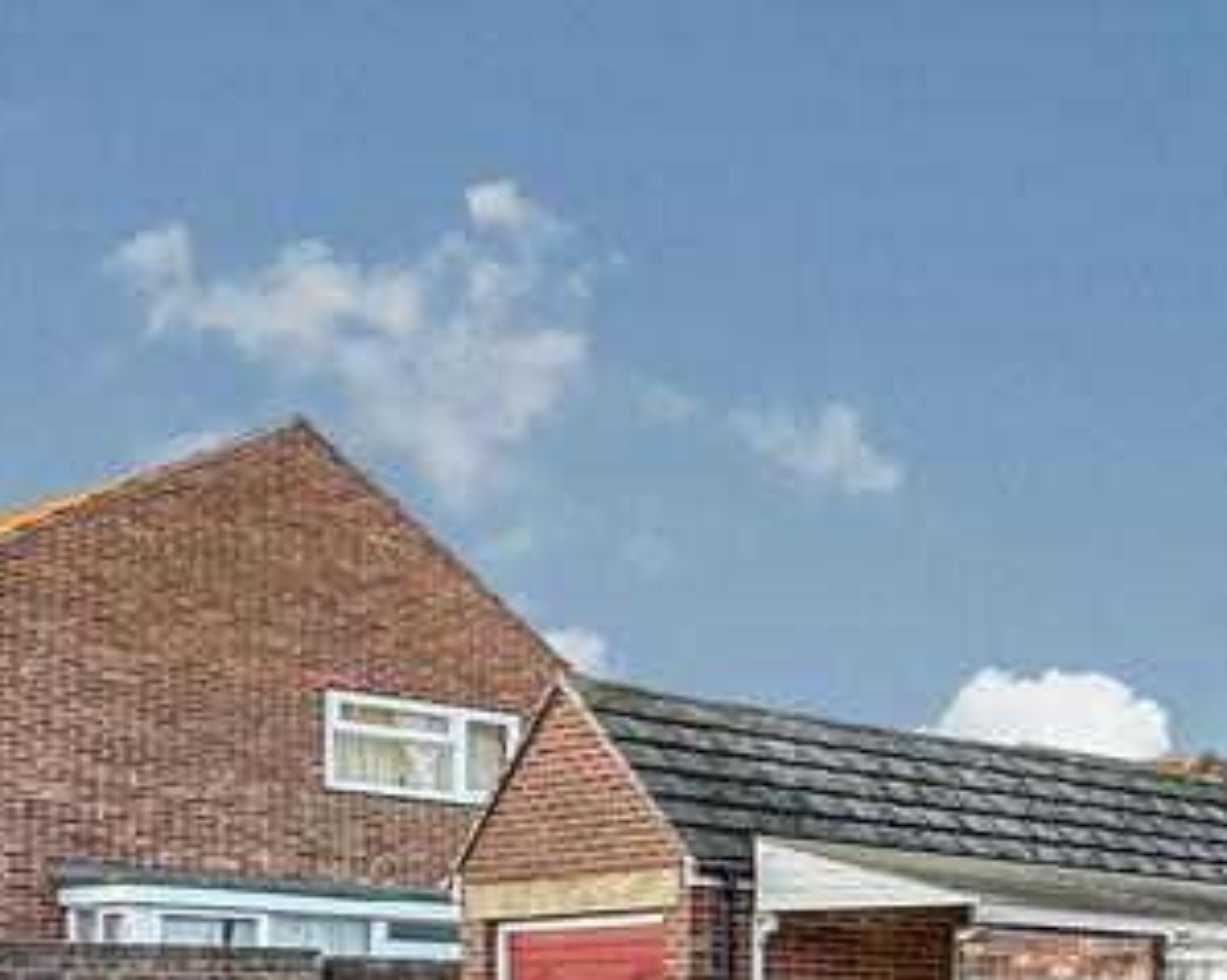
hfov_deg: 24.1
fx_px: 1706
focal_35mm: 47
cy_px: 725
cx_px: 2079
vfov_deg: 31.5
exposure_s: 1/181
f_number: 2.2
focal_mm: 2.22
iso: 40
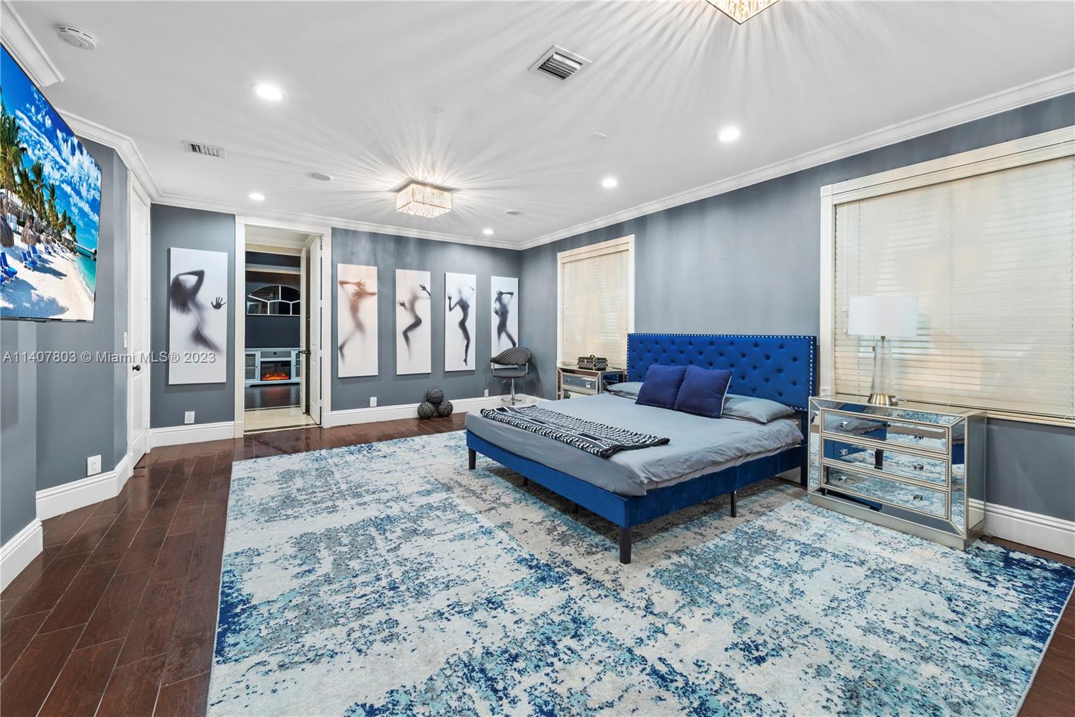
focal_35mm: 14
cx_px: 538
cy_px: 358
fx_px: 418
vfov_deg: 81.2
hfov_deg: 104.2
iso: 200
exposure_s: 1/1.25
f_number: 8
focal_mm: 14
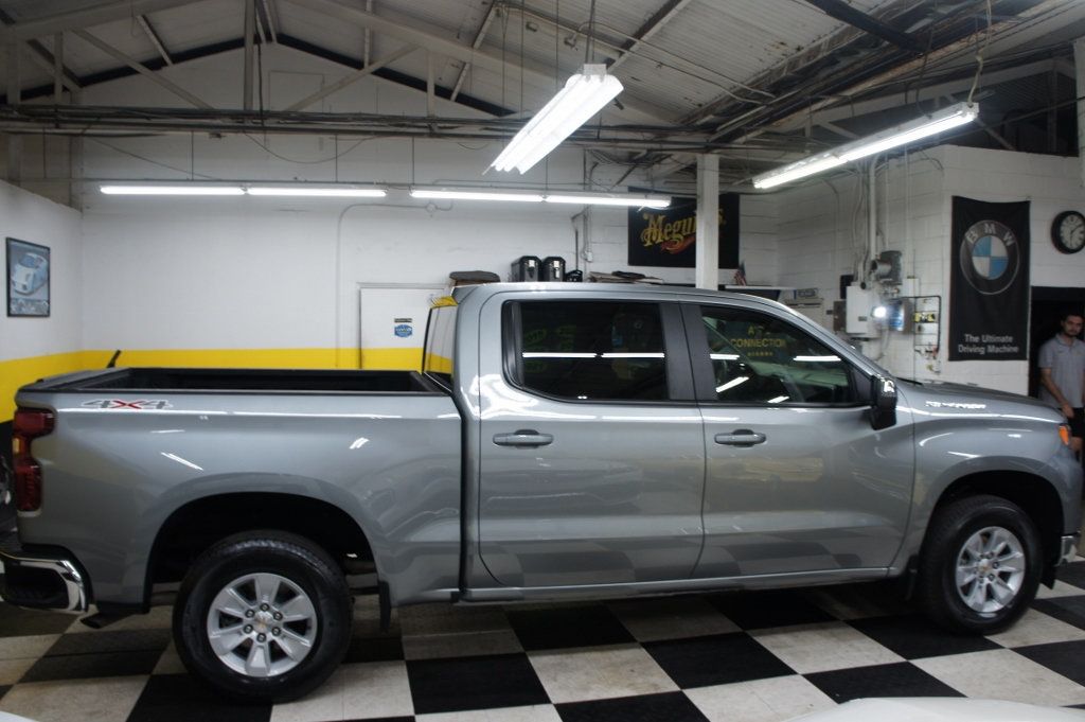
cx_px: 542
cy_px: 361
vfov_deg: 47.9
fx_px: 813
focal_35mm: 27
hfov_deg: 67.4
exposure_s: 1/30
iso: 200
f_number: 3.5
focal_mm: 18
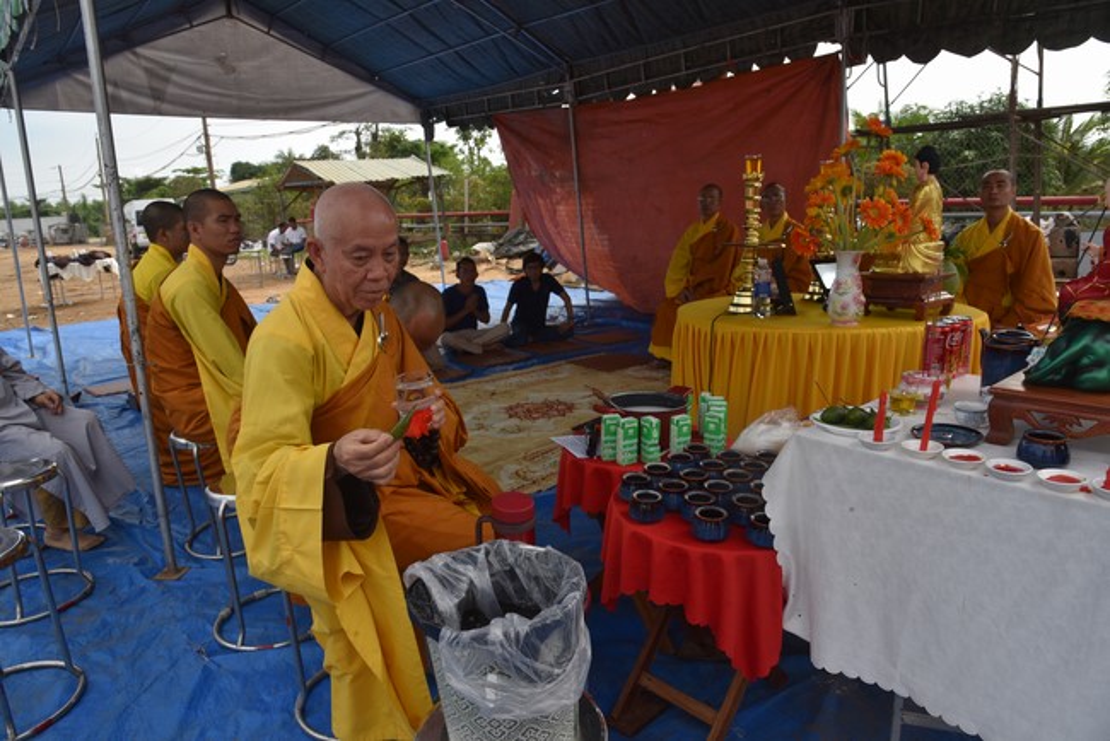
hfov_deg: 73.7
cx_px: 555
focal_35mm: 24
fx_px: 740
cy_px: 370
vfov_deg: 53.2
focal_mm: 24
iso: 200
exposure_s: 1/250
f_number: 8
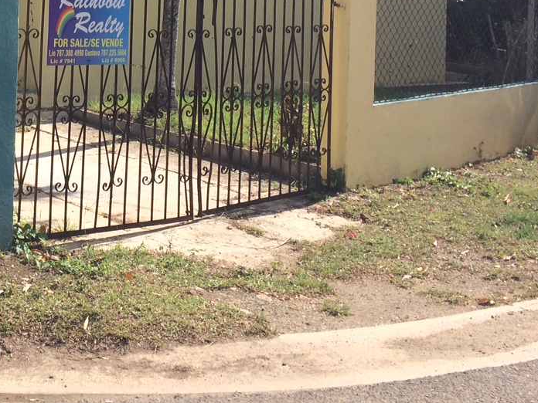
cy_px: -69
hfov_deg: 27.5
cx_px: 55
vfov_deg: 20.4
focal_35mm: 68
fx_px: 1057
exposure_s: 1/1953
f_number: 2.2
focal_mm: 4.15
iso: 32
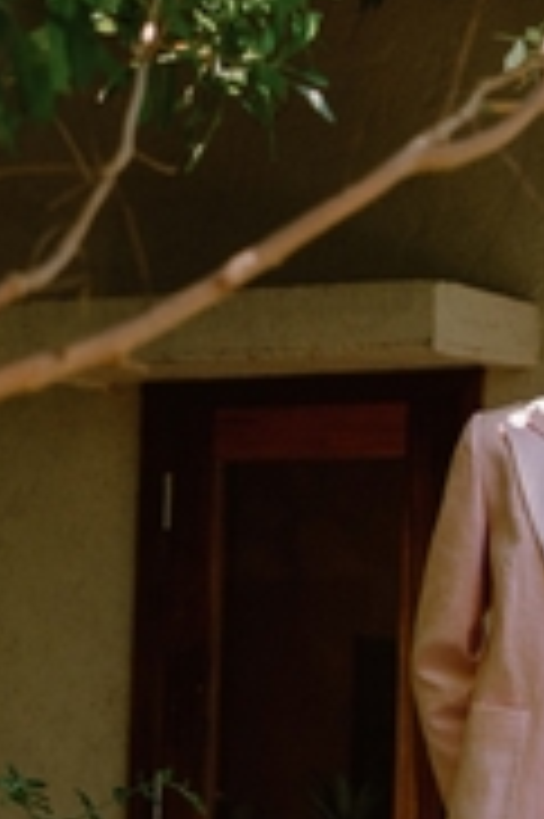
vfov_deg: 14.0
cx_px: 553
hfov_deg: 9.4
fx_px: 3293
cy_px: 716
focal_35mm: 145
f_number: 3.5
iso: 1250
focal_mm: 55
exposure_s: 1/800
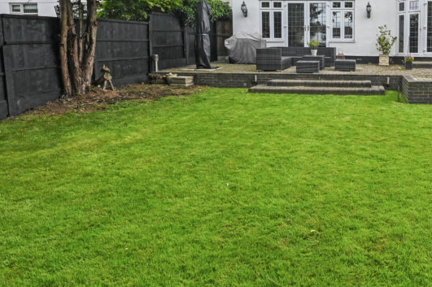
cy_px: 65
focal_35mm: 27
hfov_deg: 60.9
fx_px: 324
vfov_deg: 45.8
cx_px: 356
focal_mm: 14
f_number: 8
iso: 640
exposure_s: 1/640
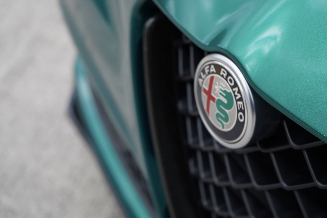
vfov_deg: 19.5
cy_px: 109
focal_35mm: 70
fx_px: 636
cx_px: 164
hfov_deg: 28.8
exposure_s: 1/160
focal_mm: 70
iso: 160
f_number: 5.6
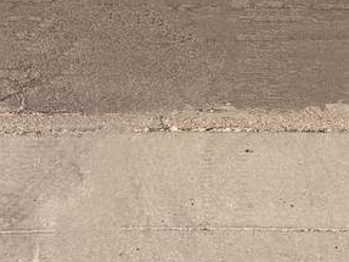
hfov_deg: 18.4
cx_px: 130
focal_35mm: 107
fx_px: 1078
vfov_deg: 12.6
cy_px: -212
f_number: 1.78
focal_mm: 6.76
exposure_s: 1/7353
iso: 80
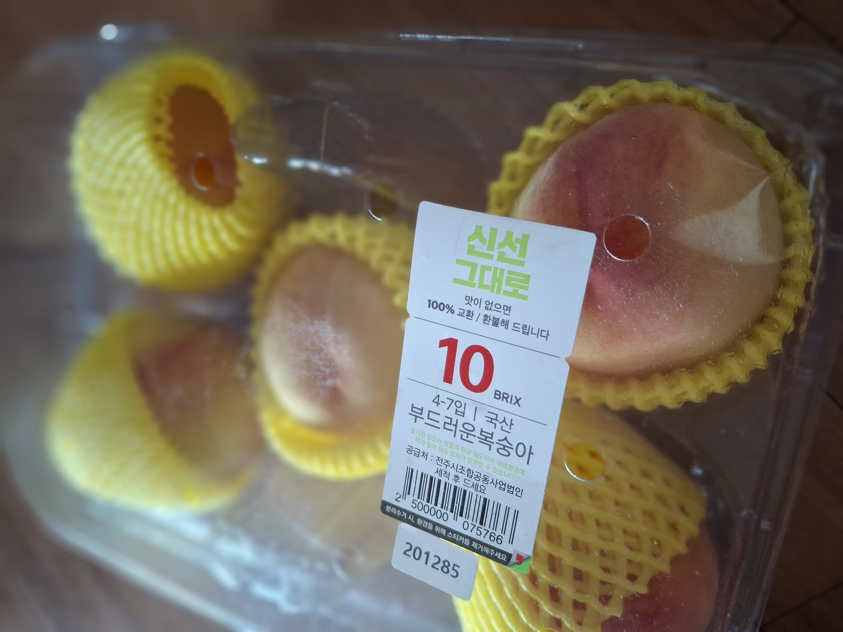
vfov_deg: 54.9
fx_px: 609
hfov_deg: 69.4
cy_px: 316
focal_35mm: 25
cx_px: 422
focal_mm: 4.69
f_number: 1.8
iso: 250
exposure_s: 1/60
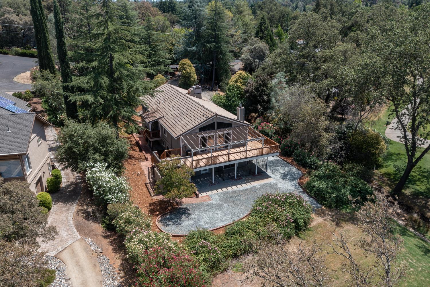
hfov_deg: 65.5
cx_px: 215
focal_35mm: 28
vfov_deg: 46.4
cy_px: 144
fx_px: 334
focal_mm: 10.26
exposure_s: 1/200
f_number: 6.3
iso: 100
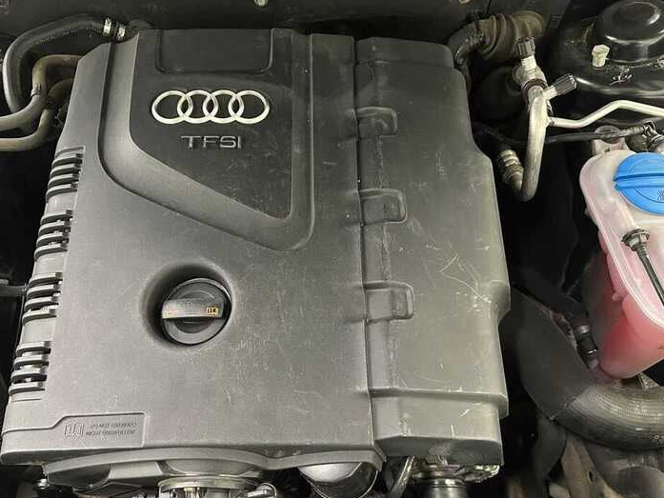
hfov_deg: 58.2
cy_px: 274
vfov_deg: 45.4
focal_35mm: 31
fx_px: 595
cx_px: 293
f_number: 1.78
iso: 800
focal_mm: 6.86
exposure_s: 1/33
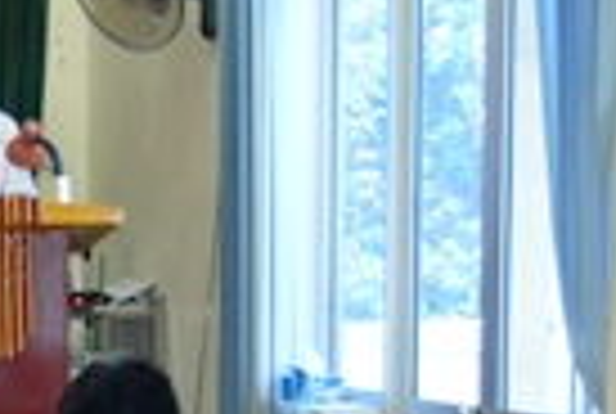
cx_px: -441
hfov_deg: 12.3
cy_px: 592
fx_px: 2641
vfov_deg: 8.8
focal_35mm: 154
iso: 1400
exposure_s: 1/60
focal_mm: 22
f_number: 3.8
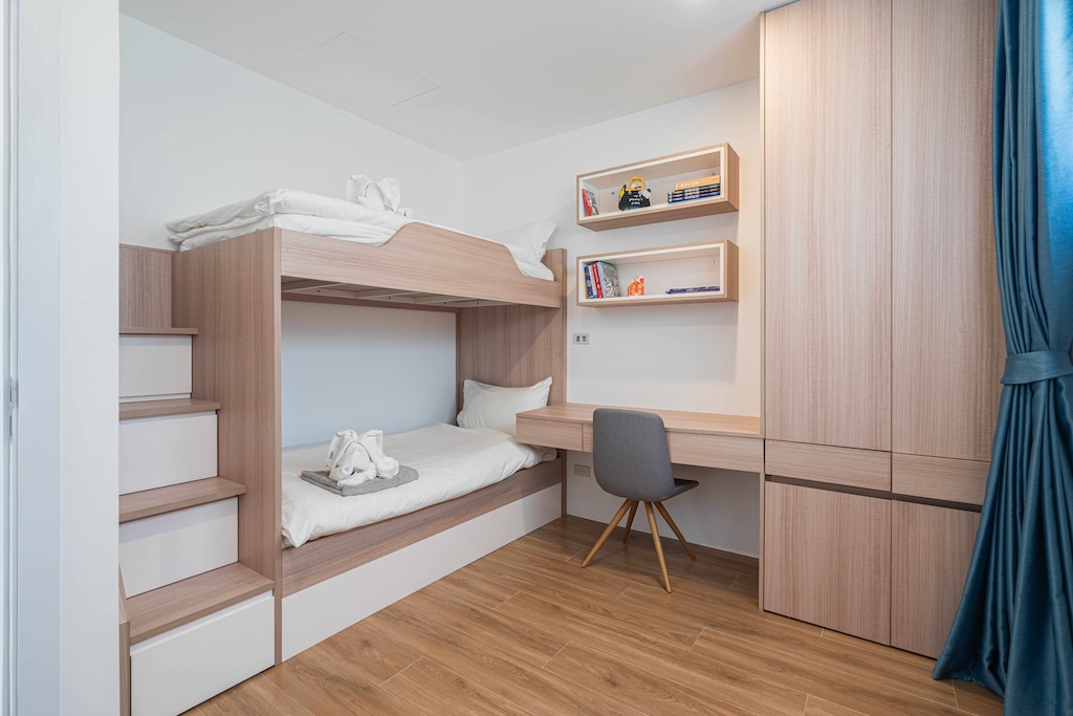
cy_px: 358
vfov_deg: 73.8
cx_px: 536
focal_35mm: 16
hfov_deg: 96.7
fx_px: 477
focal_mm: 16
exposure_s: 1/25
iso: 320
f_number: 7.1
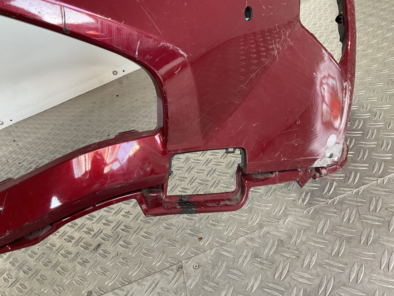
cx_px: 197
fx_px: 330
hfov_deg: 61.7
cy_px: 148
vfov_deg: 48.2
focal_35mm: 29
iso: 80
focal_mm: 3
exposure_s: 1/60
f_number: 1.8
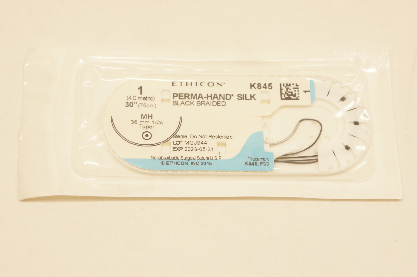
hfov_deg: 24.6
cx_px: 208
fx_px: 955
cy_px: 138
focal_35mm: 82
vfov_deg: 16.5
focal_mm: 55
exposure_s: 1/80
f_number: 6.3
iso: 400
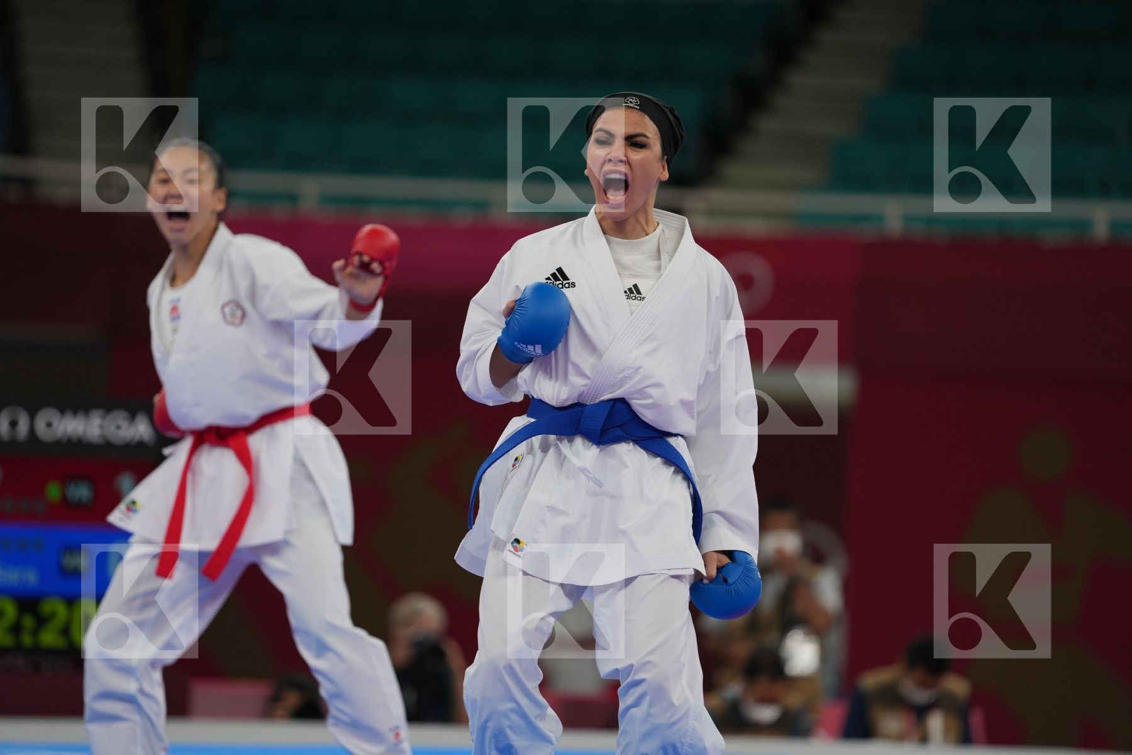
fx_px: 6288
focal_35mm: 200
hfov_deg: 10.3
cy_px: 378
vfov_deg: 6.9
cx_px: 566
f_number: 2.8
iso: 500
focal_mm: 200
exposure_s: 1/1000
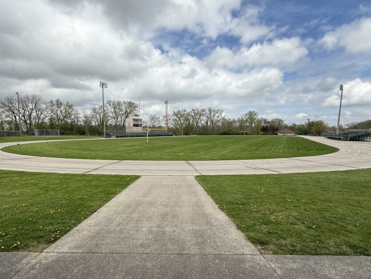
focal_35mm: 19
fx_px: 204
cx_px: 168
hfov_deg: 84.4
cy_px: 160
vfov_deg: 68.3
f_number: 2.2
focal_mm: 2.22
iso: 50
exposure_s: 1/2717
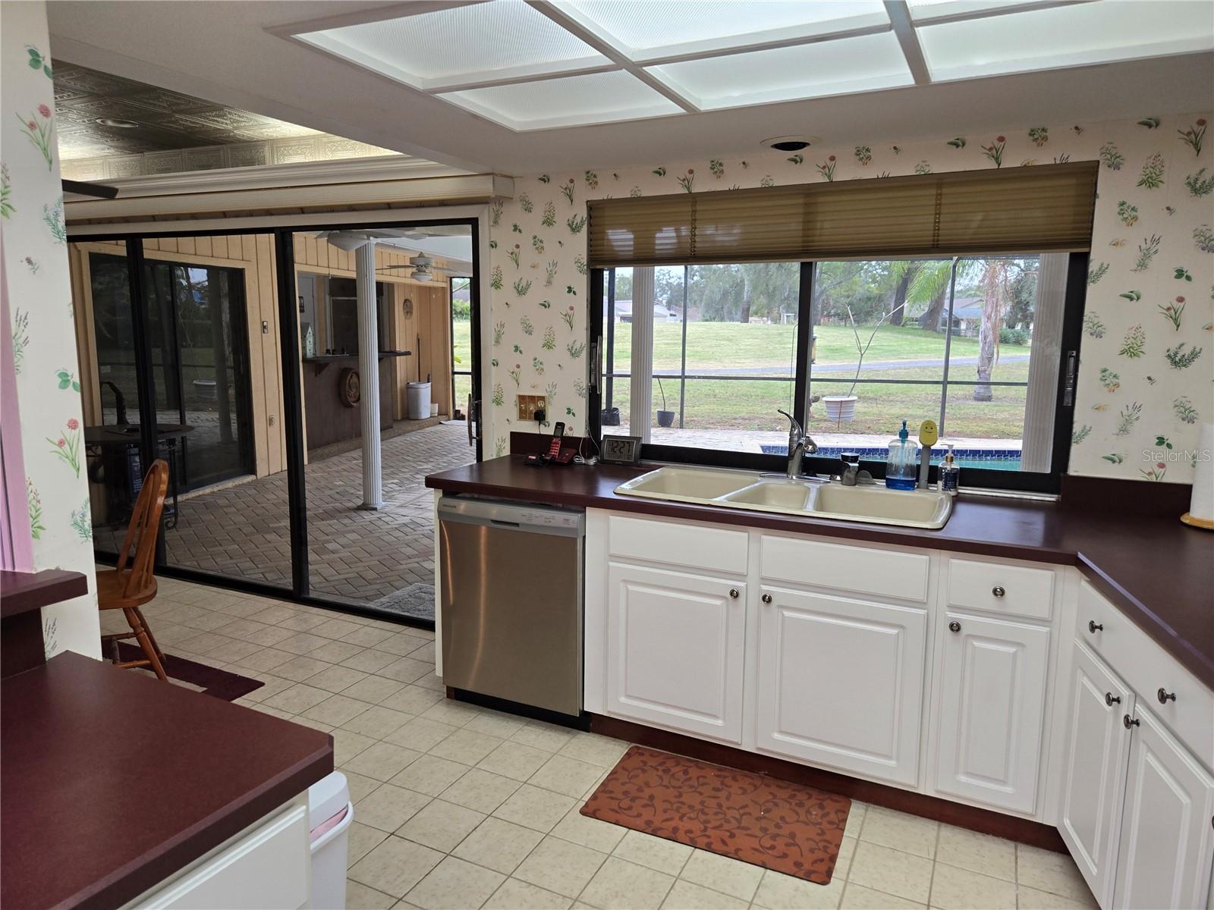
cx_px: 607
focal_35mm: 23
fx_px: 807
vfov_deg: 58.9
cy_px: 455
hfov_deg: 73.9
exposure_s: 1/120
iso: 80
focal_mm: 5.4
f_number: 1.8
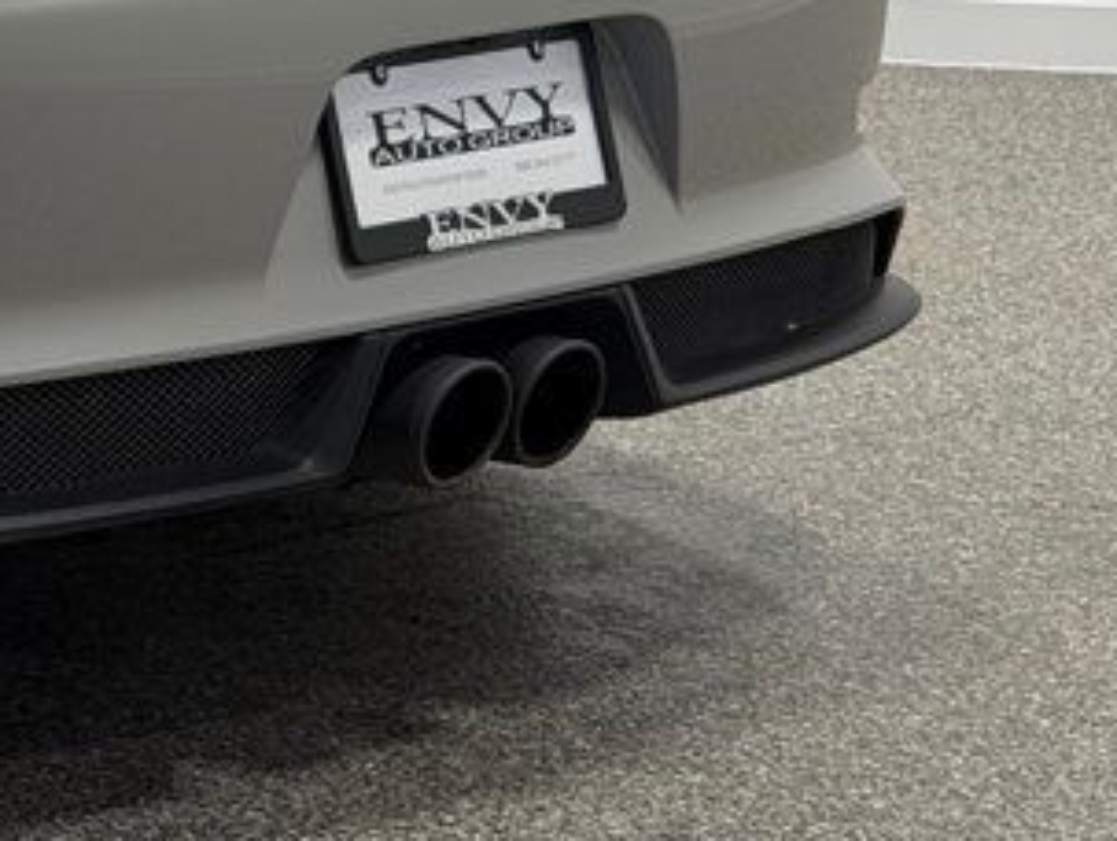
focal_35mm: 162
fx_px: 5234
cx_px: -715
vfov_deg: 9.0
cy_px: -273
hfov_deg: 11.5
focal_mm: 6.76
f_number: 1.78
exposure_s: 1/300
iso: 64
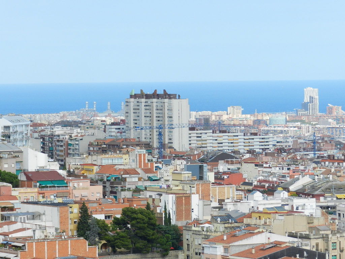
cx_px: 172
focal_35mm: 215
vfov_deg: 6.9
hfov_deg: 9.2
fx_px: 2143
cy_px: 130
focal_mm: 38.2
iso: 160
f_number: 5.6
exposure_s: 1/640
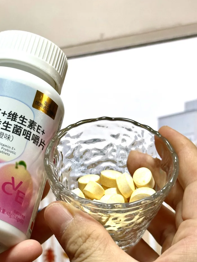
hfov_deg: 19.8
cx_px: 67
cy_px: 125
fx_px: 561
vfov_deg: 26.3
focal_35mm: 74
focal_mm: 6.86
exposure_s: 1/64
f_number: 1.78
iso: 80
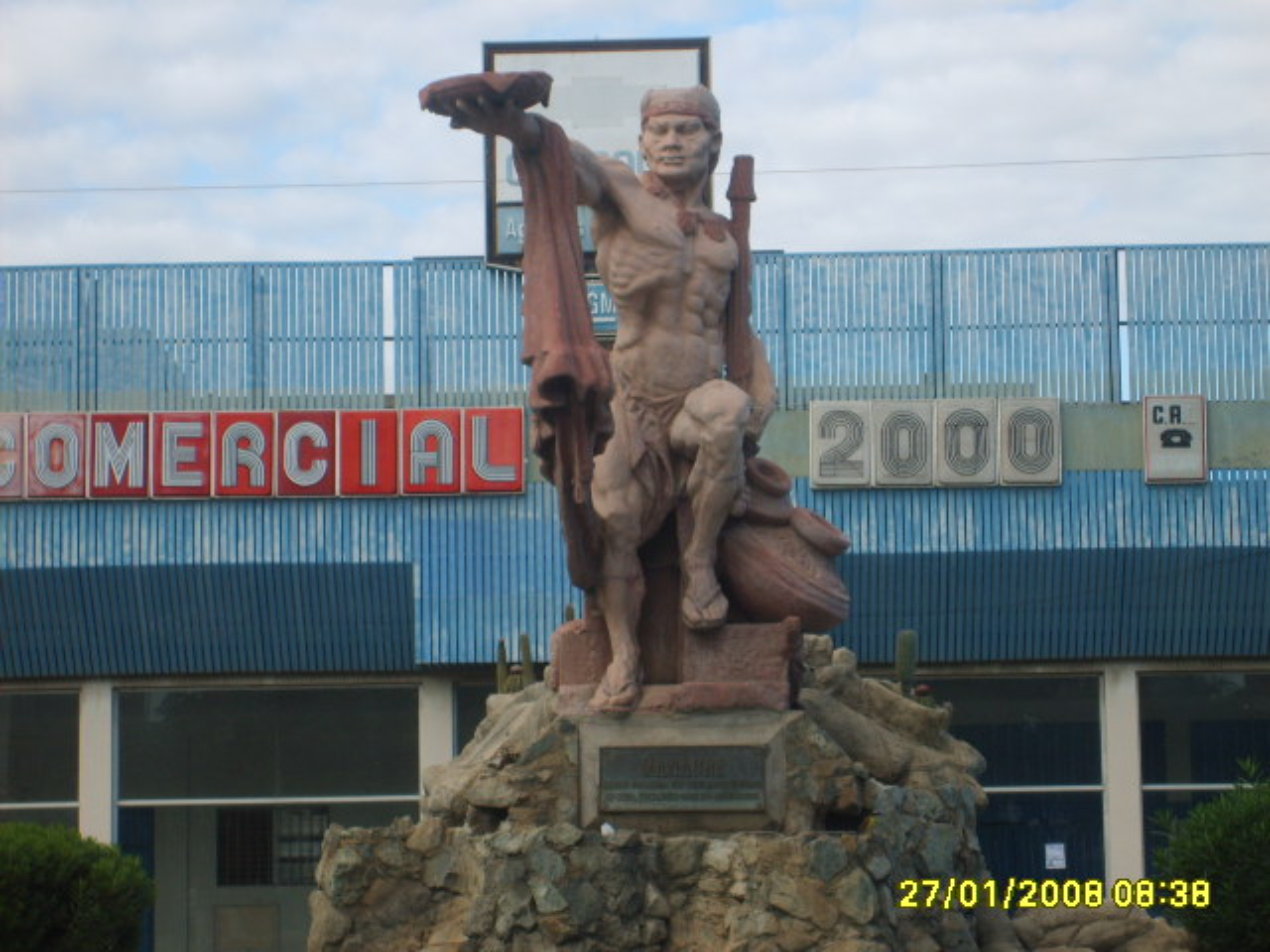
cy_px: 476
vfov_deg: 14.1
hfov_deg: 18.7
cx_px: 635
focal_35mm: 105
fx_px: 3852
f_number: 4.9
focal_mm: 17.4
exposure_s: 1/250
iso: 50
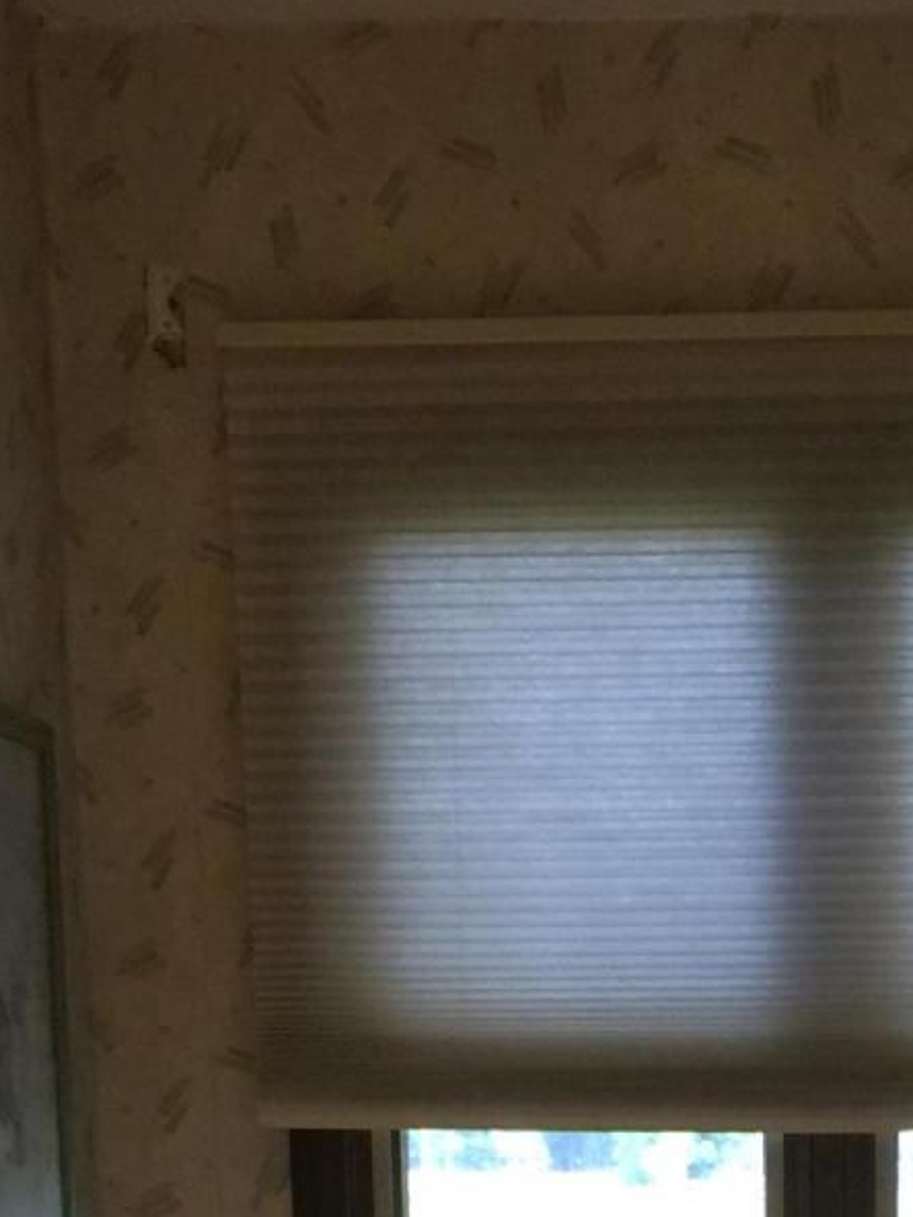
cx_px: 812
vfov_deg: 17.2
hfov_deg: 14.9
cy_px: 2029
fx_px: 3446
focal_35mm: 98
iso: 40
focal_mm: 4.15
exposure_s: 1/30
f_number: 2.2
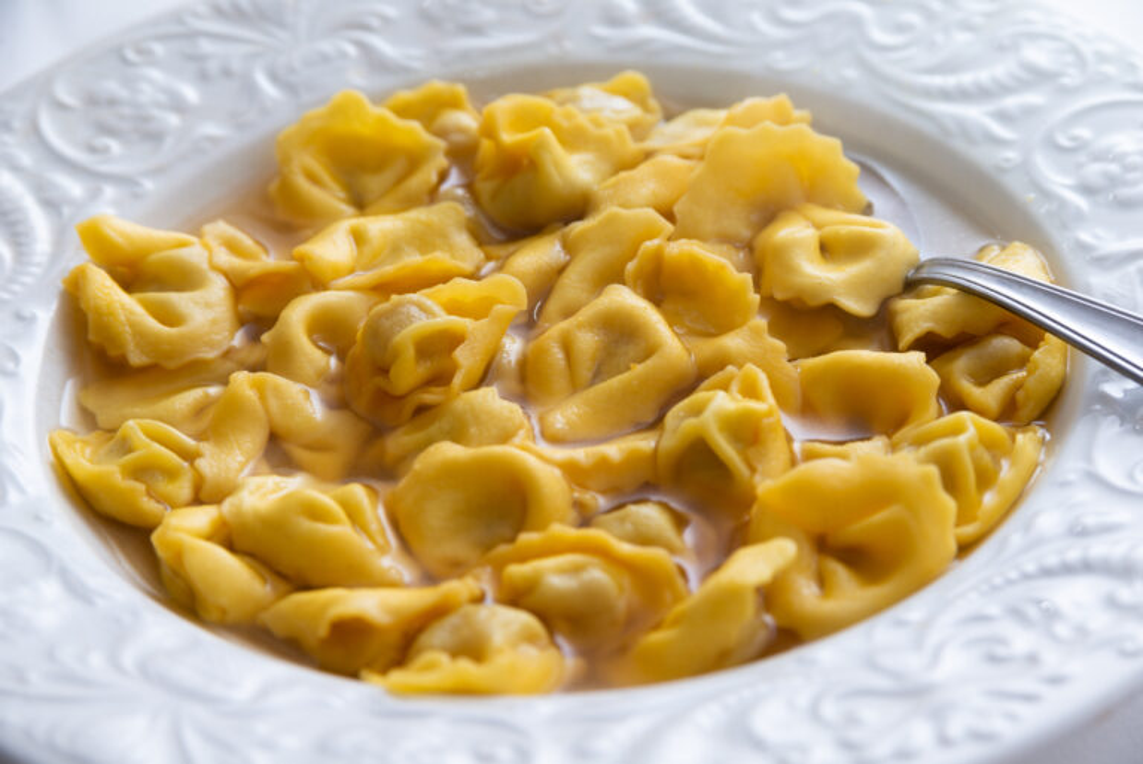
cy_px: 382
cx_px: 572
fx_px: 3335
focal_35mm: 105
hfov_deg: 19.4
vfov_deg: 13.1
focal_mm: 105
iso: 100
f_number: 9
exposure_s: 1/125
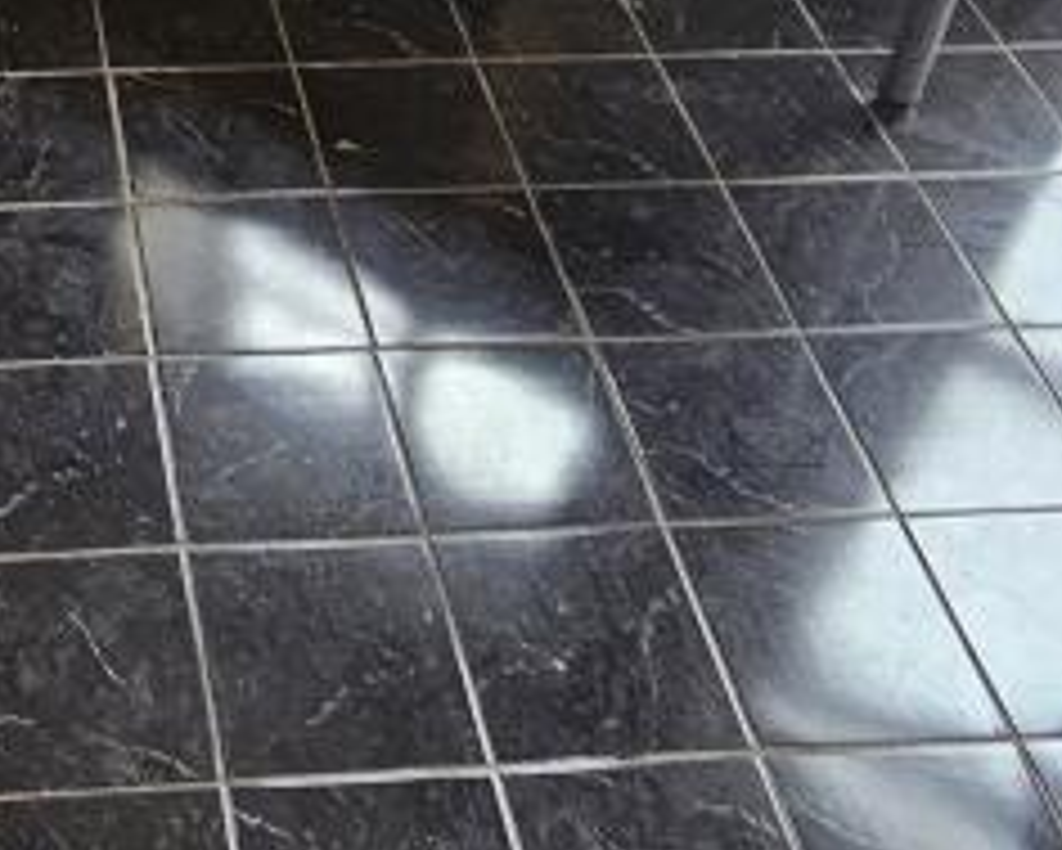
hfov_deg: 32.0
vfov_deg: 25.7
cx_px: 54
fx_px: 1729
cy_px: -76
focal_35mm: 55
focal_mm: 2.2
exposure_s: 1/50
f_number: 2.2
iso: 125
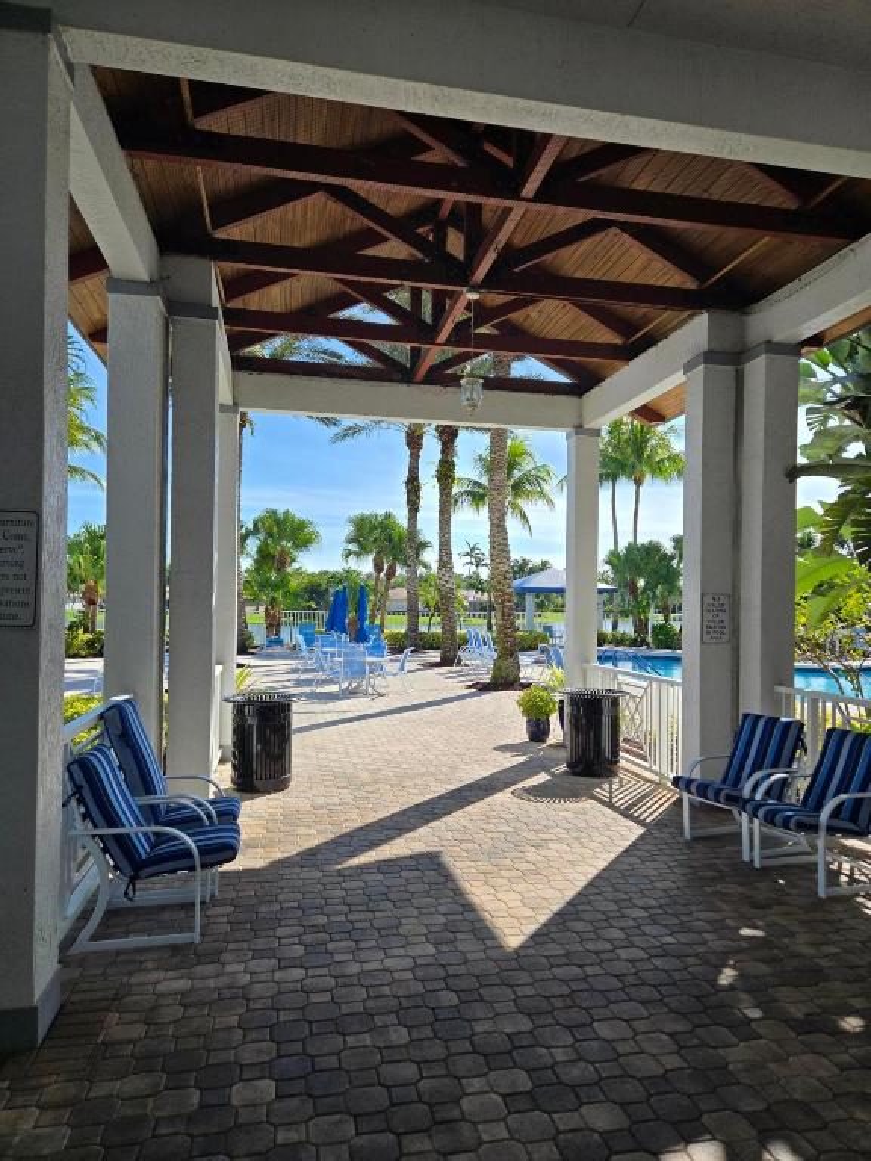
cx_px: 436
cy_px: 580
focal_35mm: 23
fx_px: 772
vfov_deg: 73.9
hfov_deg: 58.9
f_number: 1.8
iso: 40
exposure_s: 1/2921
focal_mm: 5.4
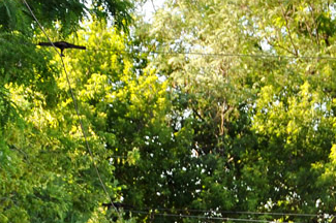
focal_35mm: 510
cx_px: 65
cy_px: 406
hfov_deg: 4.0
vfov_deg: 2.7
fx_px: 4755
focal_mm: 92
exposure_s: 1/250
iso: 360
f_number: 5.6
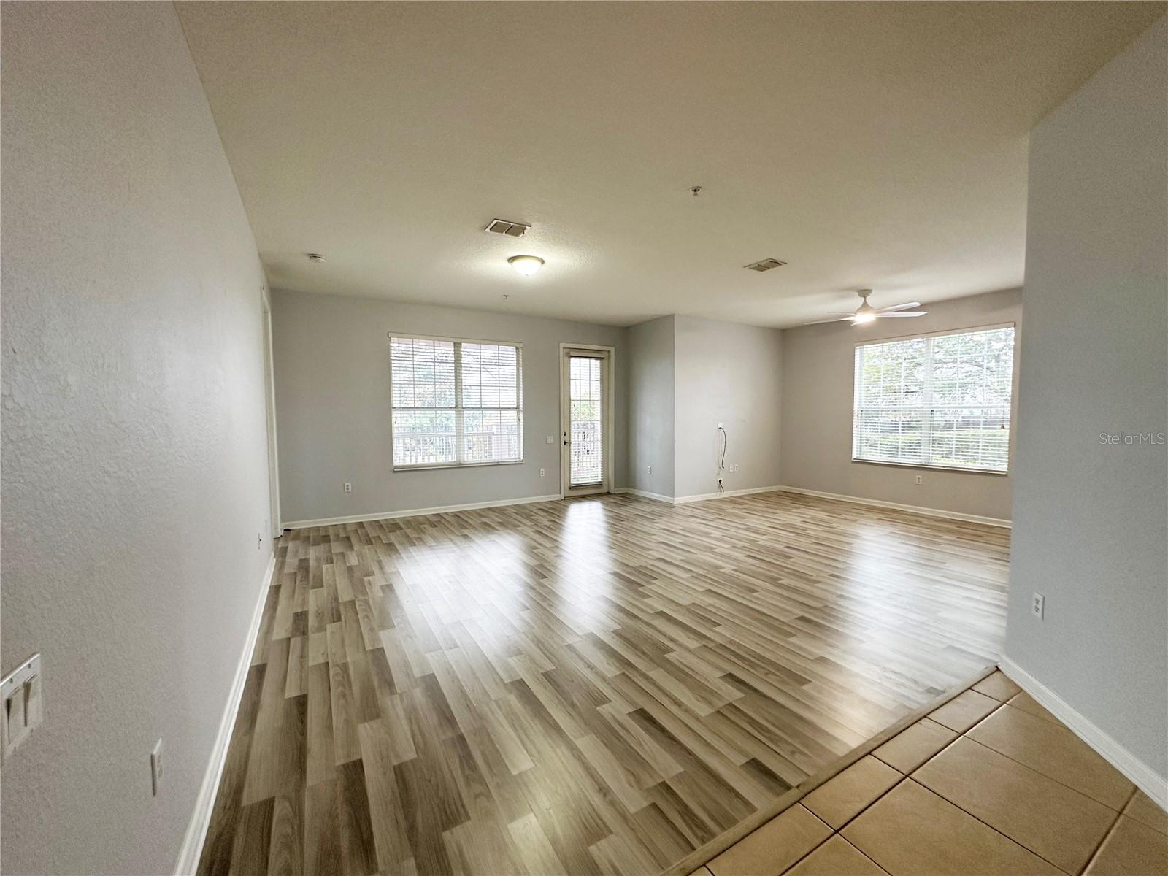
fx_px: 472
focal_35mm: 14
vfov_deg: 85.7
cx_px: 584
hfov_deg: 102.1
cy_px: 438
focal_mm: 2.22
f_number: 2.2
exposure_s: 1/60
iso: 160
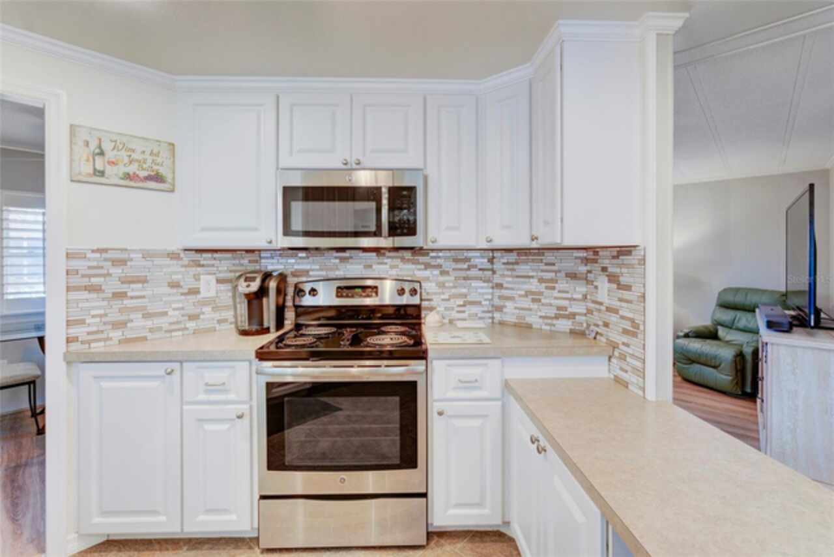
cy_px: 278
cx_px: 417
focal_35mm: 16
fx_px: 371
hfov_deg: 96.7
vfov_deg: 73.8
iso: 400
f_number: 8
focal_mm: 16
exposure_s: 1/13
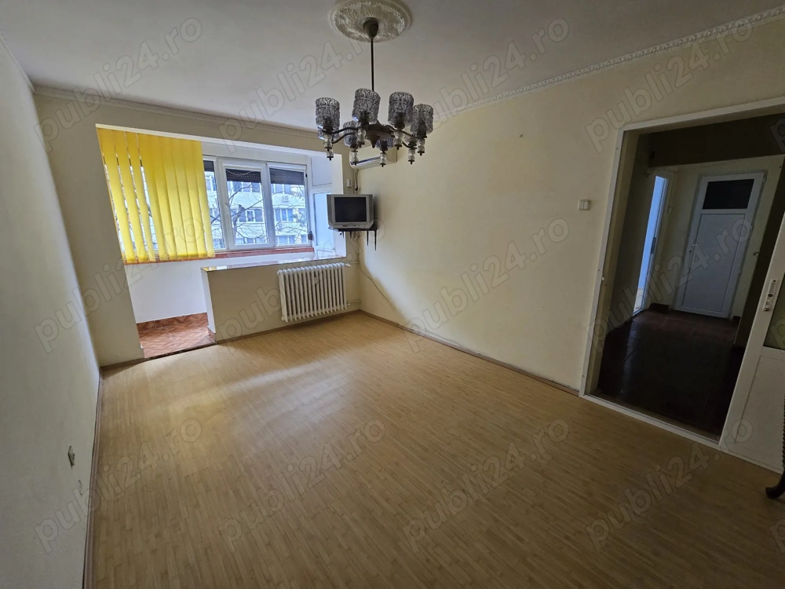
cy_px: 294
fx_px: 295
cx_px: 392
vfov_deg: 89.9
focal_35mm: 13
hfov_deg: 106.2
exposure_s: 1/50
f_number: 2.2
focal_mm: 2.2
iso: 200
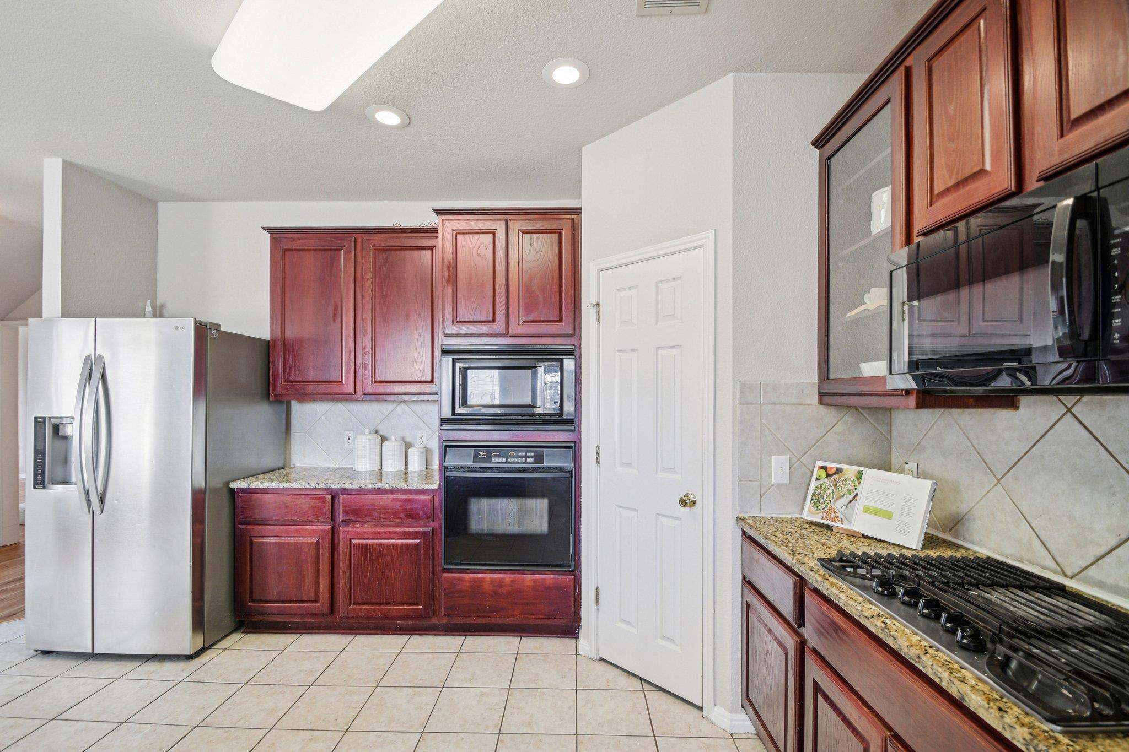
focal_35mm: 15
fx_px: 470
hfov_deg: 100.4
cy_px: 376
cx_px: 564
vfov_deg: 77.3
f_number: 8
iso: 400
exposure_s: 1/8
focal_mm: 10
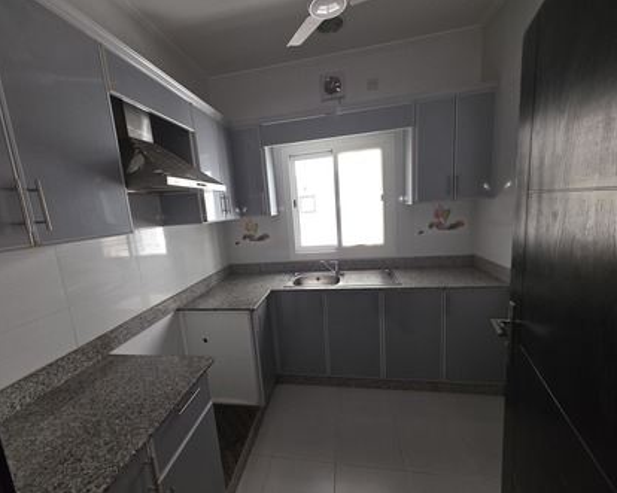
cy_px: 252
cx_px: 290
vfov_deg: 87.9
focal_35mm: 14
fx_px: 256
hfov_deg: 100.6
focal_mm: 2.2
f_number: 1.9
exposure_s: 1/25
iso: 400
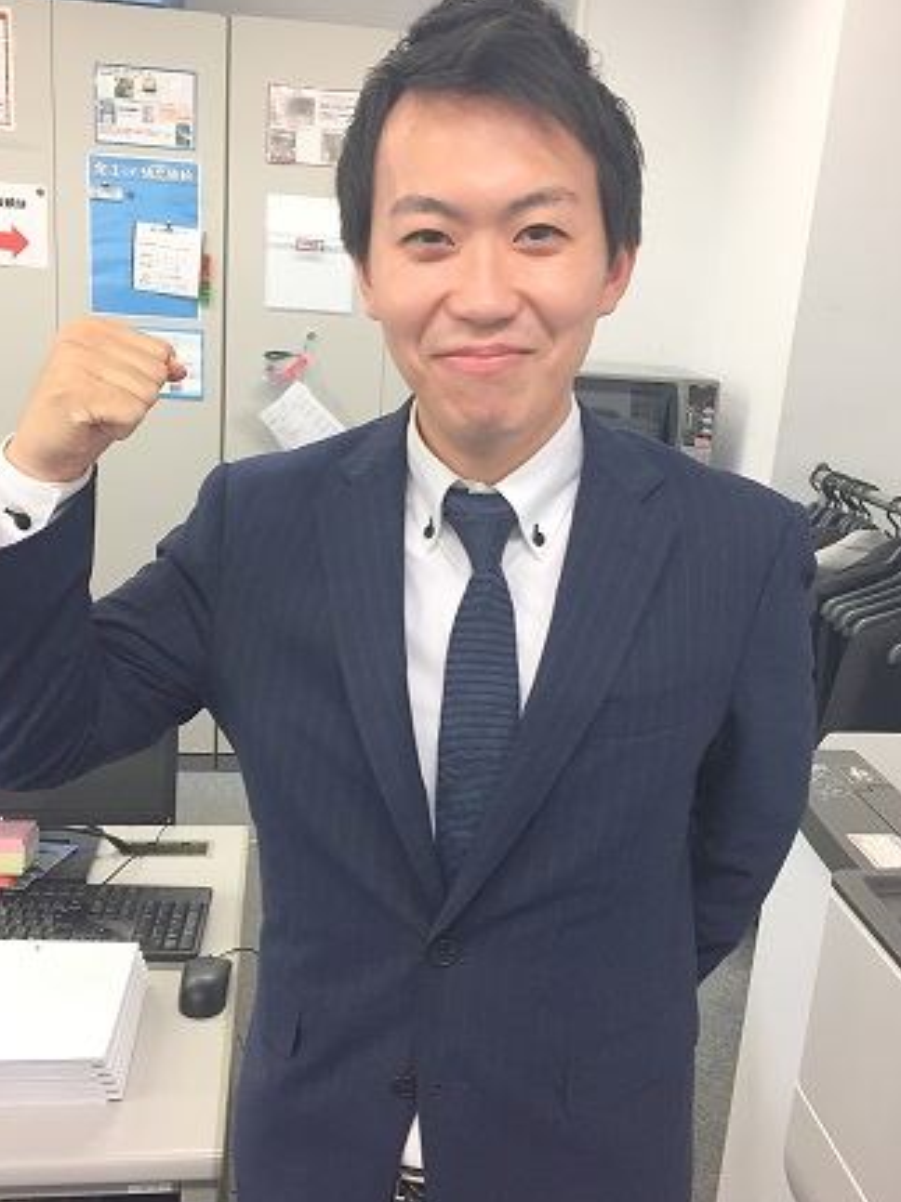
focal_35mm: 33
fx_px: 1146
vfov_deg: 55.4
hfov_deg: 42.9
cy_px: 580
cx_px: 441
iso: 50
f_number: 2.2
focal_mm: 4.15
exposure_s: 1/30
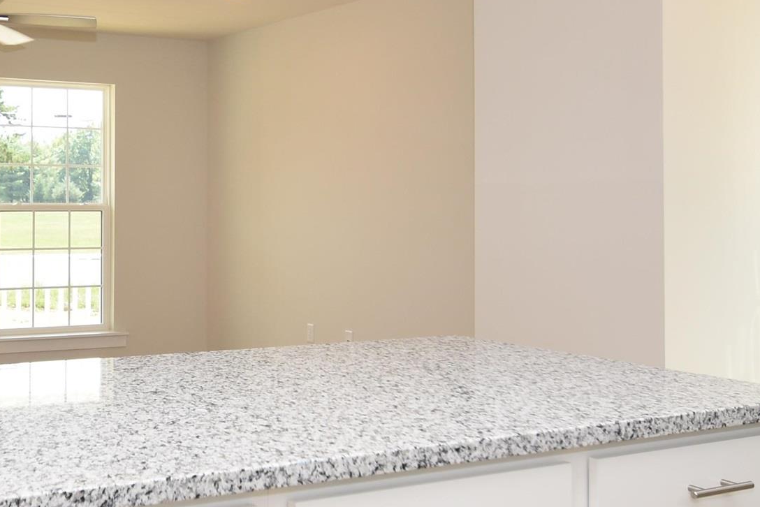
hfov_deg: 39.1
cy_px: 139
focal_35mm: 49
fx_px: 1028
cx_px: 163
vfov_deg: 27.4
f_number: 5
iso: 200
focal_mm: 11.5
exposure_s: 1/100
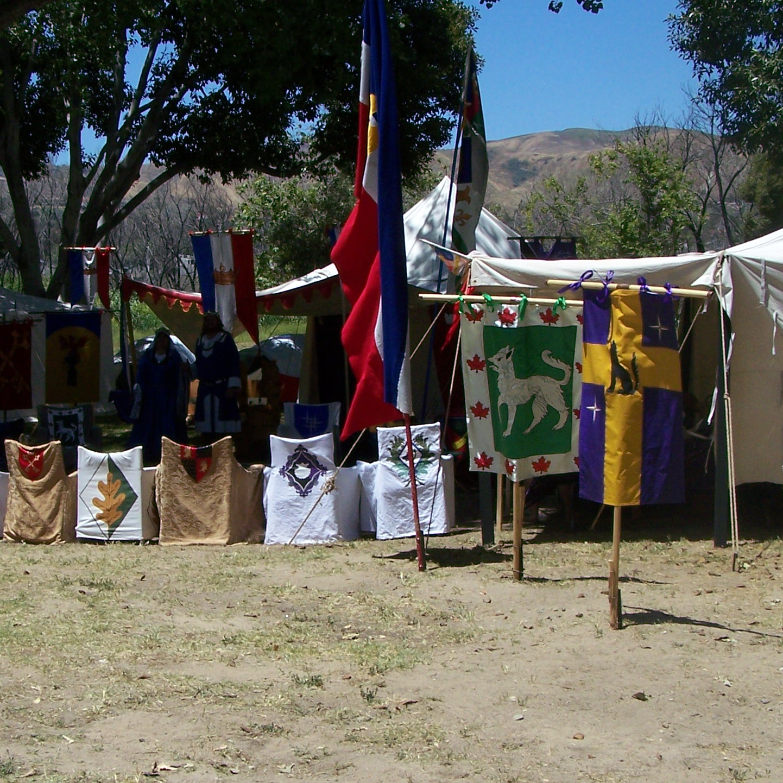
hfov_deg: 26.0
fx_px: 1689
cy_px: 457
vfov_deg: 26.1
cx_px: 311
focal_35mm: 66
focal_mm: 6.3
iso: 80
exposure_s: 1/800
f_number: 5.6
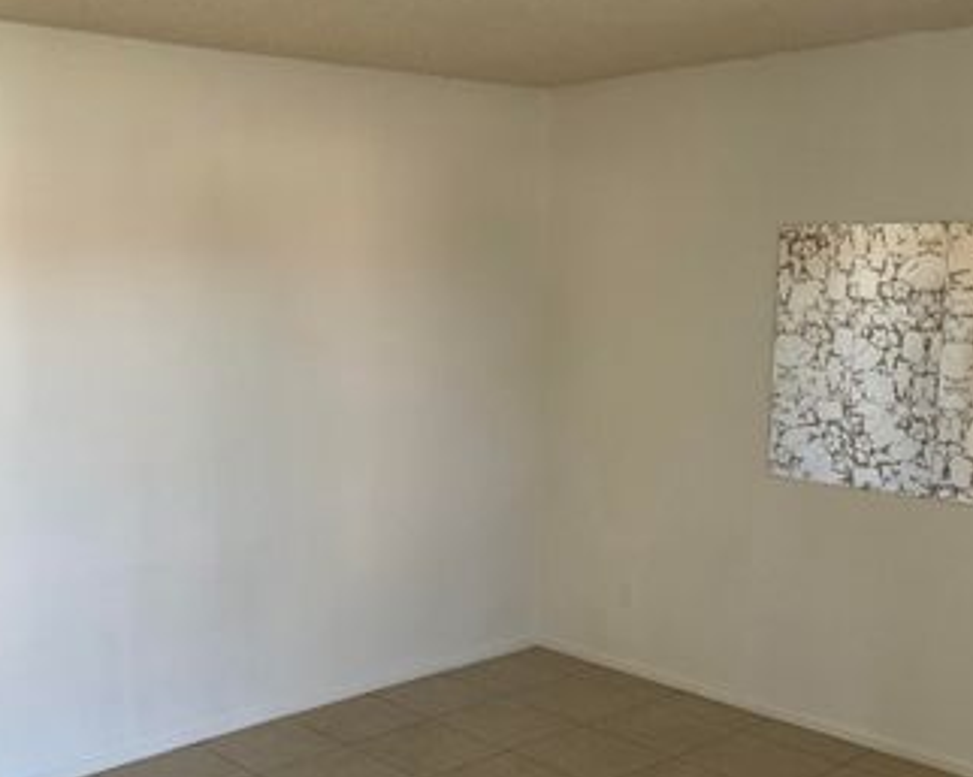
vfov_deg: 34.0
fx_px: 1266
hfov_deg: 41.6
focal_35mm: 44
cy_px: 449
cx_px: 348
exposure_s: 1/60
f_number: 1.8
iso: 125
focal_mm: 3
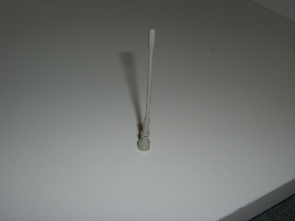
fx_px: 401
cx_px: 148
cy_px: 110
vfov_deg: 30.9
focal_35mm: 47
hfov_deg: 40.4
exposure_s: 1/60
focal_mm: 7.6
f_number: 3
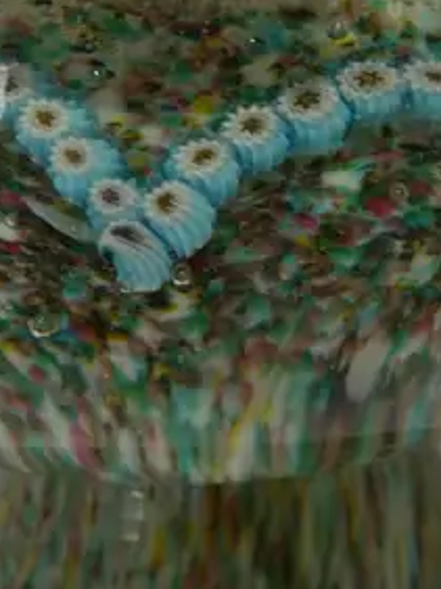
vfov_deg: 8.3
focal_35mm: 240
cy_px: 347
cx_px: 246
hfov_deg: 6.2
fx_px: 4083
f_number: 5.4
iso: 400
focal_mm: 33
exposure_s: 1/80
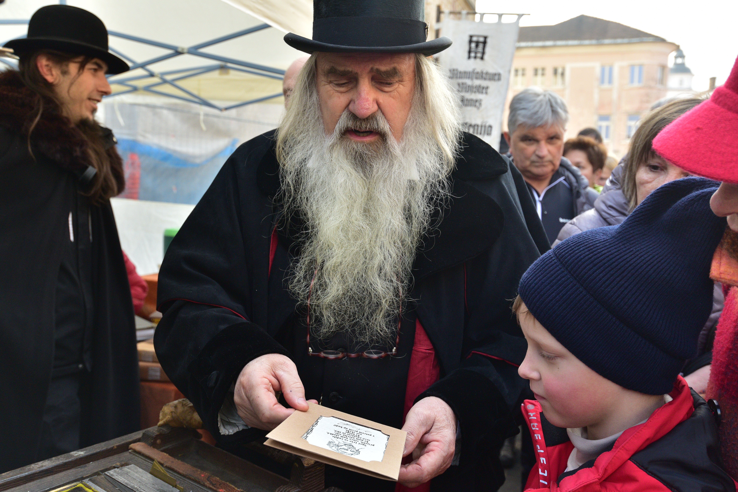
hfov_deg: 58.7
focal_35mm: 32
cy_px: 246
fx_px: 656
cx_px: 369
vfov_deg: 41.1
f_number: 5.6
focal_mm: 32
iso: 1000
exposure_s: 1/800
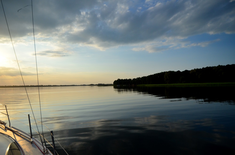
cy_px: 78
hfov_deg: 90.1
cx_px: 118
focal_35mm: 18
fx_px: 117
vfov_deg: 67.1
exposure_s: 1/8000
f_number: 4
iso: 500
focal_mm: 12
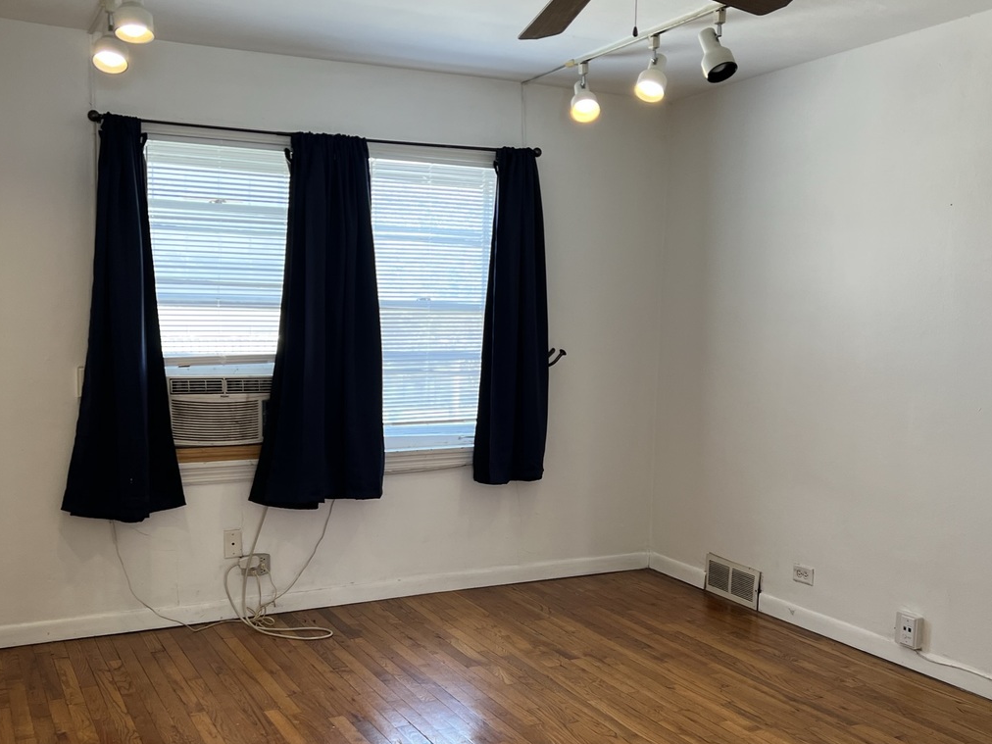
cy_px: 435
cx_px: 513
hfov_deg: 50.1
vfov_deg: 38.6
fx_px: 1060
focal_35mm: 37
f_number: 1.5
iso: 80
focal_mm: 5.7
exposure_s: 1/60
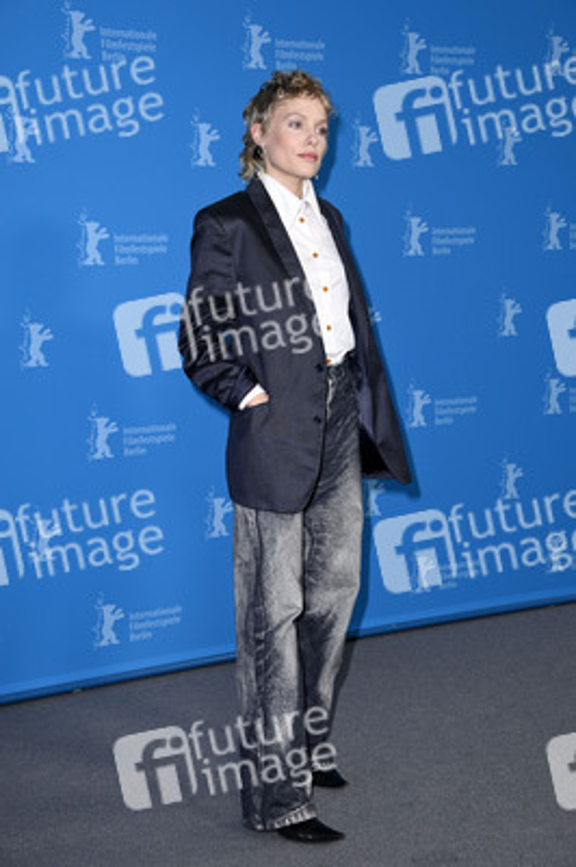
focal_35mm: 62
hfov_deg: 21.9
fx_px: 1490
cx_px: 288
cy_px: 434
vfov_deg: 32.4
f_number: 5.6
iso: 800
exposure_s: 1/250
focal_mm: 62
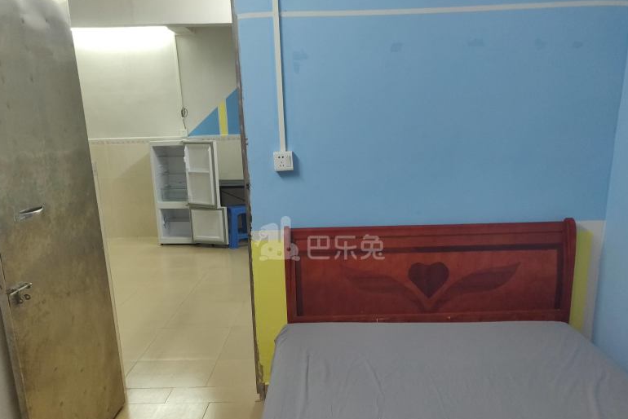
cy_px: 239
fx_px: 471
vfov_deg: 47.8
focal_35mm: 27
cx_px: 320
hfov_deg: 67.4
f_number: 1.7
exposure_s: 1/33
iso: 640
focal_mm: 4.25
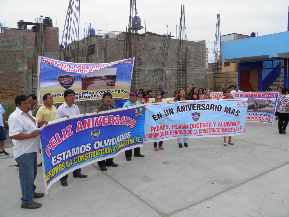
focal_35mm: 28
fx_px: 234
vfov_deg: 49.7
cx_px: 144
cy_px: 108
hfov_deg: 63.4
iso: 50
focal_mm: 4.9
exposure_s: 1/200
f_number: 5.7
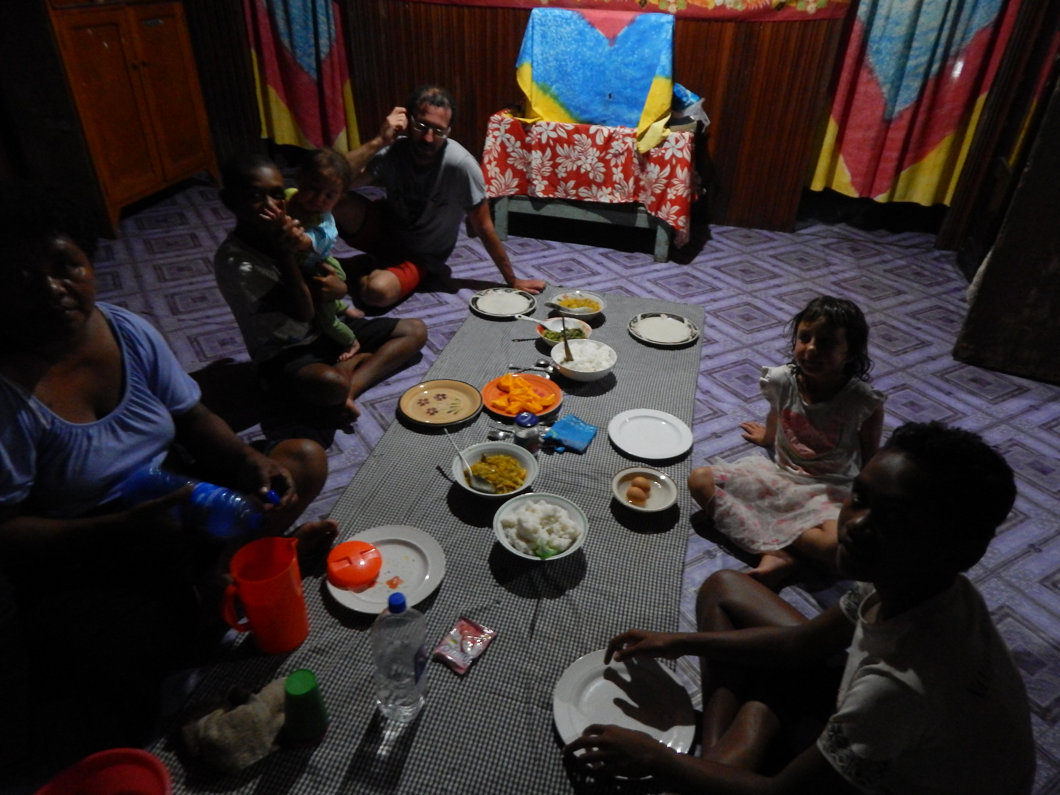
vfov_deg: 61.1
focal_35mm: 22
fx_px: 674
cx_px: 530
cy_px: 398
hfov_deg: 76.4
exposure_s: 1/5
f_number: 3
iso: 800
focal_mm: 4
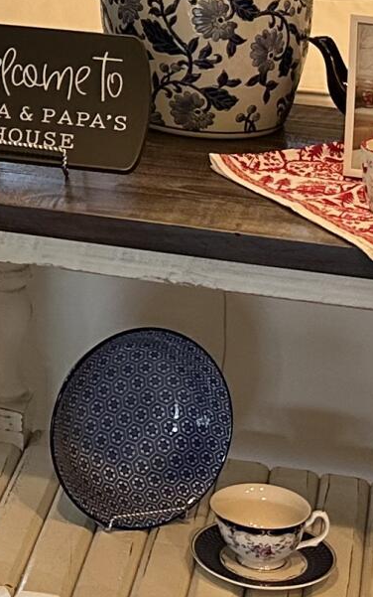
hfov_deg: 9.9
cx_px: -237
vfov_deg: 14.7
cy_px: -414
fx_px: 2064
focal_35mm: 127
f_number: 1.78
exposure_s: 1/60
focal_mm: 6.86
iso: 160
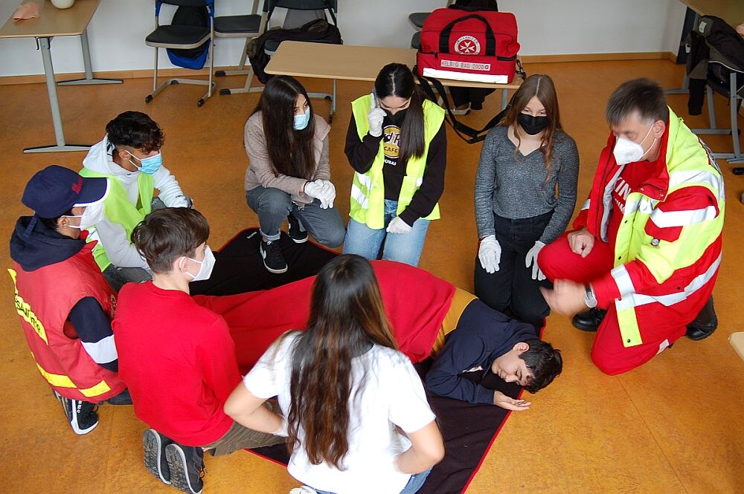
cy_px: 247
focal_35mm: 42
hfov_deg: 46.4
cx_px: 372
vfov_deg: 31.8
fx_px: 867
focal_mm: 28
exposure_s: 1/8
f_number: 3.3
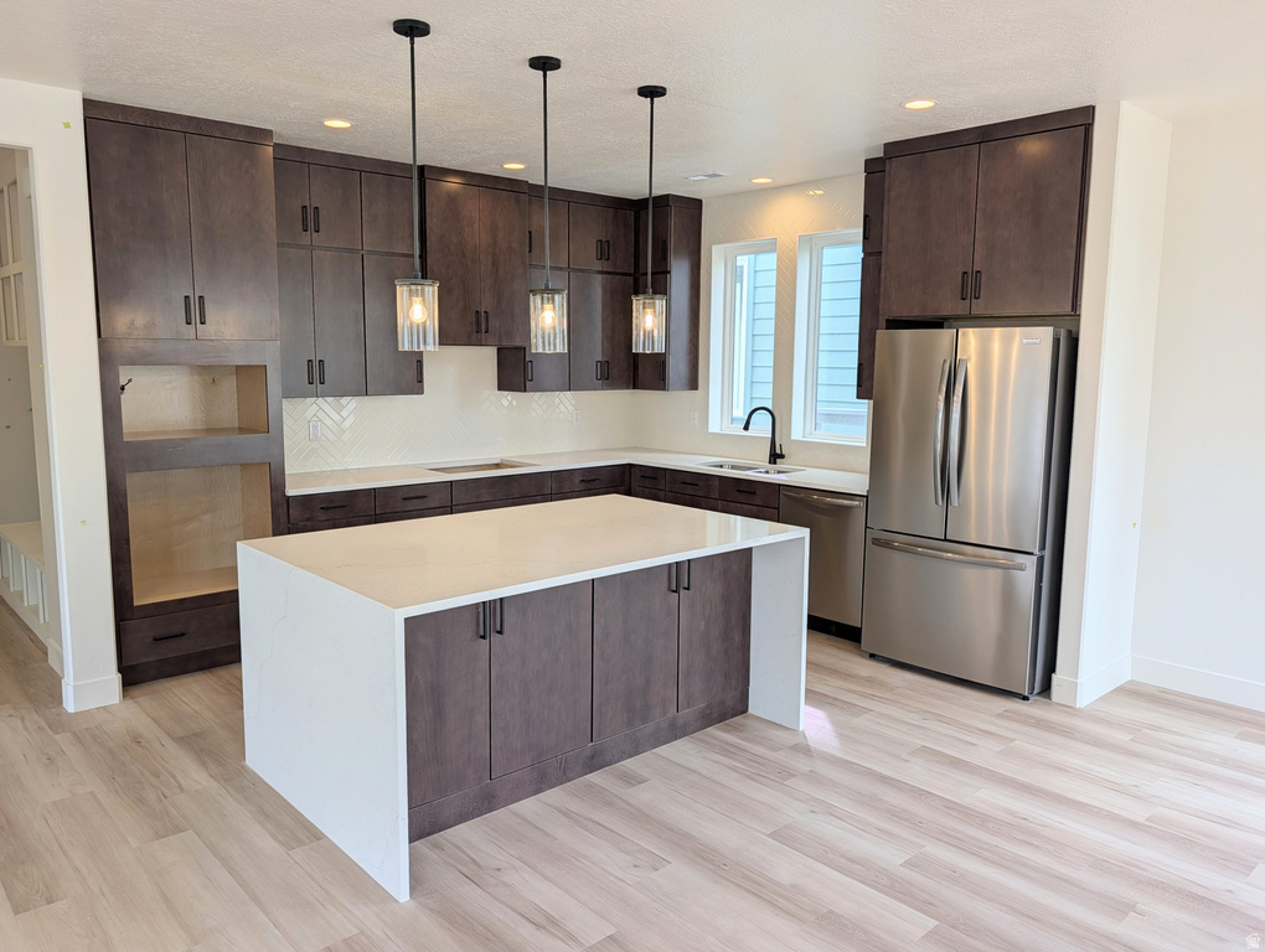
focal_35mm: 24
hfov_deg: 71.5
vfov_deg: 56.9
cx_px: 632
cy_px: 476
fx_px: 878
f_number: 1.68
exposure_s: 1/349
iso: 20
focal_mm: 6.9
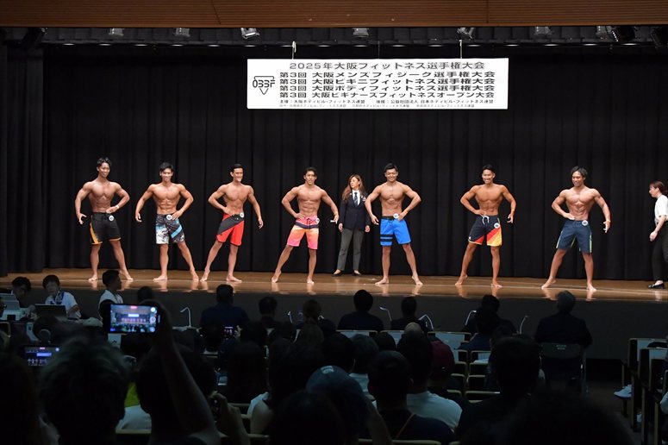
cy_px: 222
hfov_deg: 28.1
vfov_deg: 18.9
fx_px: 1335
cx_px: 334
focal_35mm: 72
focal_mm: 48
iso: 6400
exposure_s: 1/400
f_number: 5.6
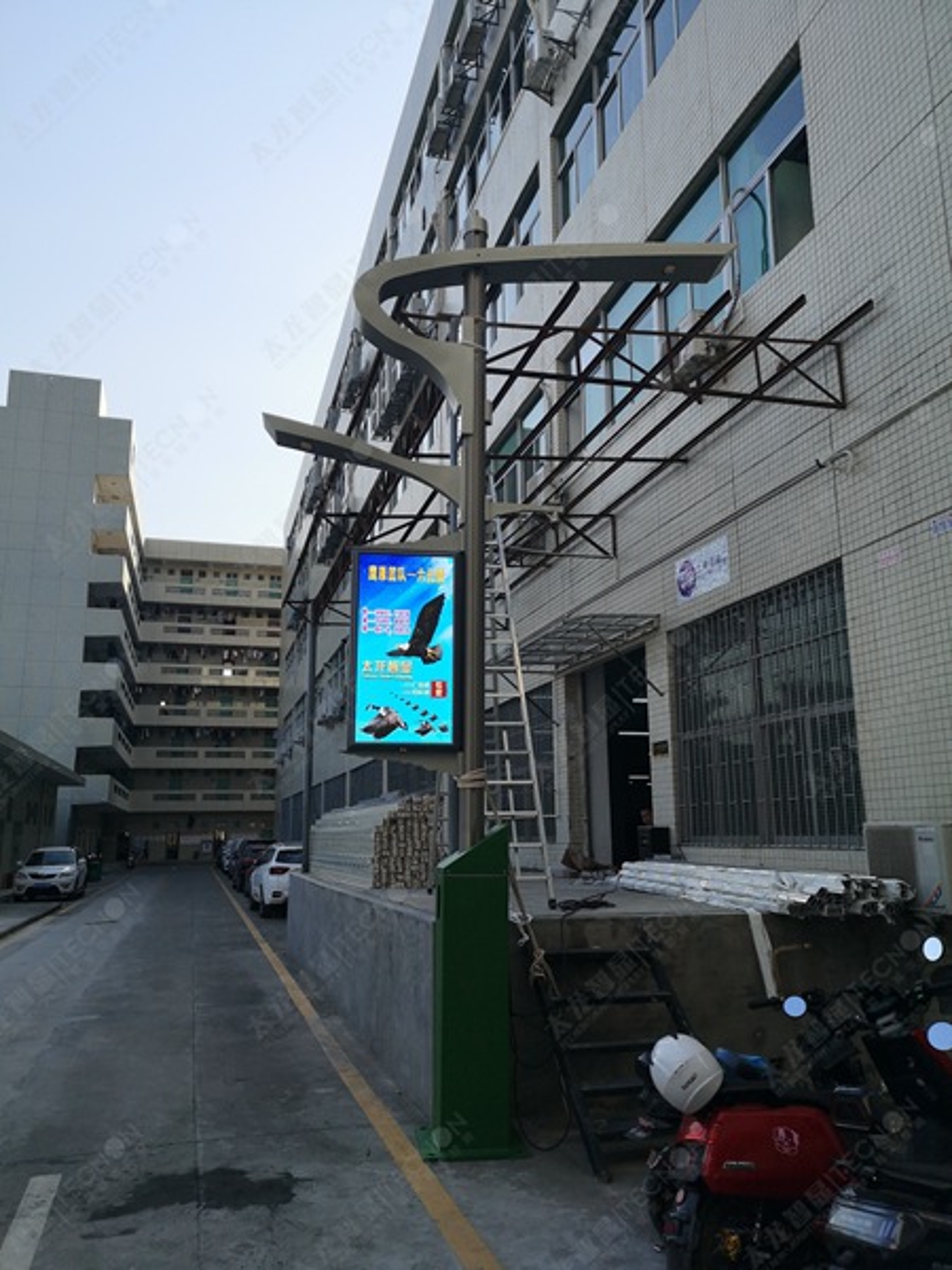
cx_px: 476
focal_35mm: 27
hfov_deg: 51.4
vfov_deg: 65.3
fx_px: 990
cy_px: 635
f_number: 1.8
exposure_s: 1/2551
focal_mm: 3.95
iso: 50
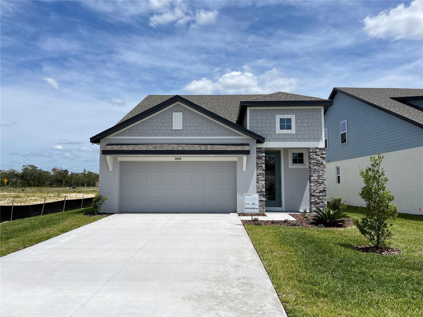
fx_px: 305
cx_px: 212
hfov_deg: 69.4
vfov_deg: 54.9
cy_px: 158
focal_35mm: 25
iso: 32
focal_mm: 5.1
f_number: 1.6
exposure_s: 1/7937
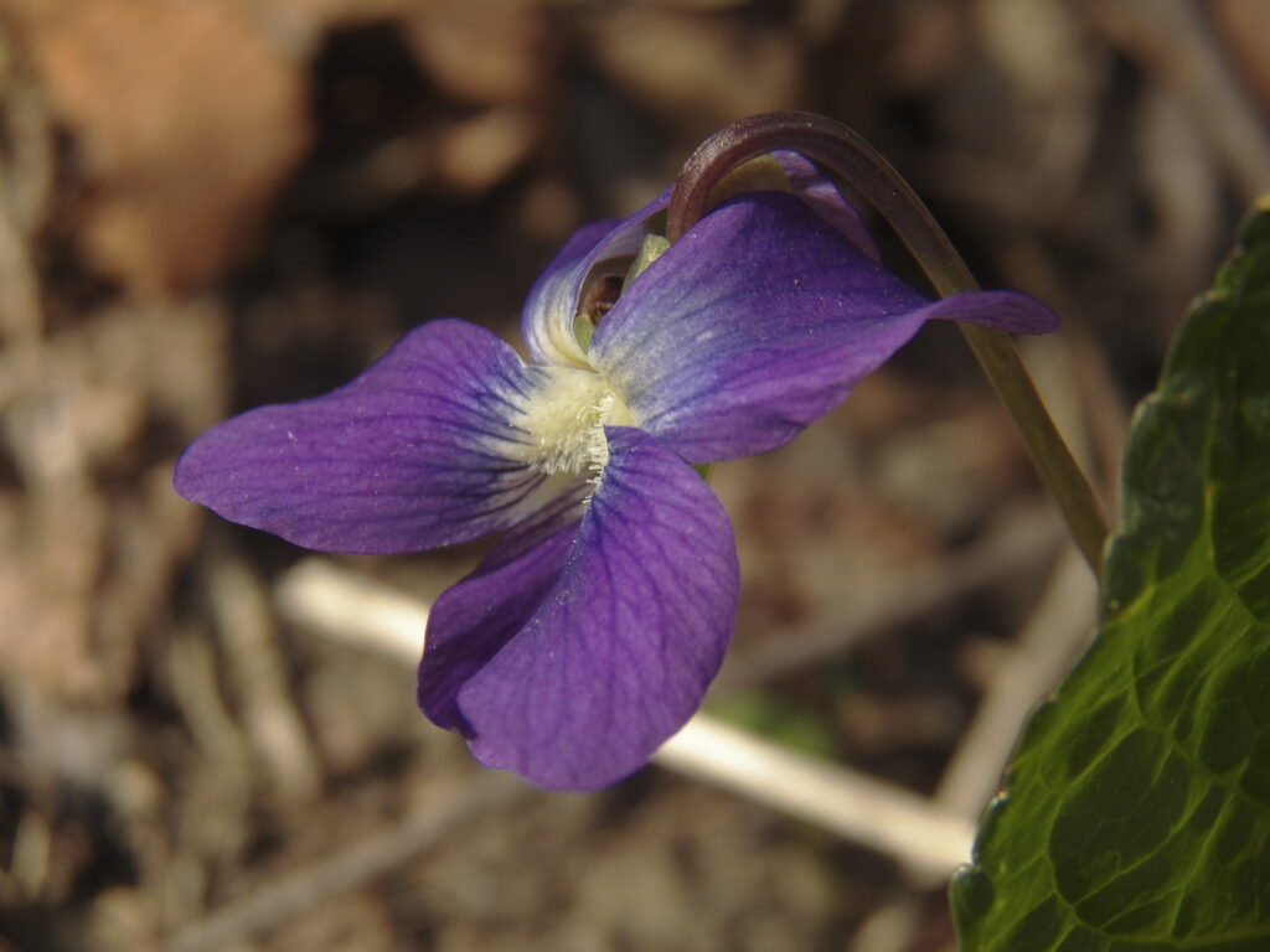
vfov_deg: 17.4
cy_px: 476
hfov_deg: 23.0
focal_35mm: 85
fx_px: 3119
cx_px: 635
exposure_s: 1/800
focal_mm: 15.2
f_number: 4
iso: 125
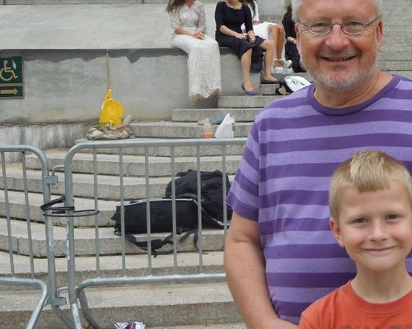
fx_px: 854
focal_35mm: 70
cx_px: 356
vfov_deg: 21.7
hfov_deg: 26.4
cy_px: 92
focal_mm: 6.3
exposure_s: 1/200
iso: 100
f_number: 3.7
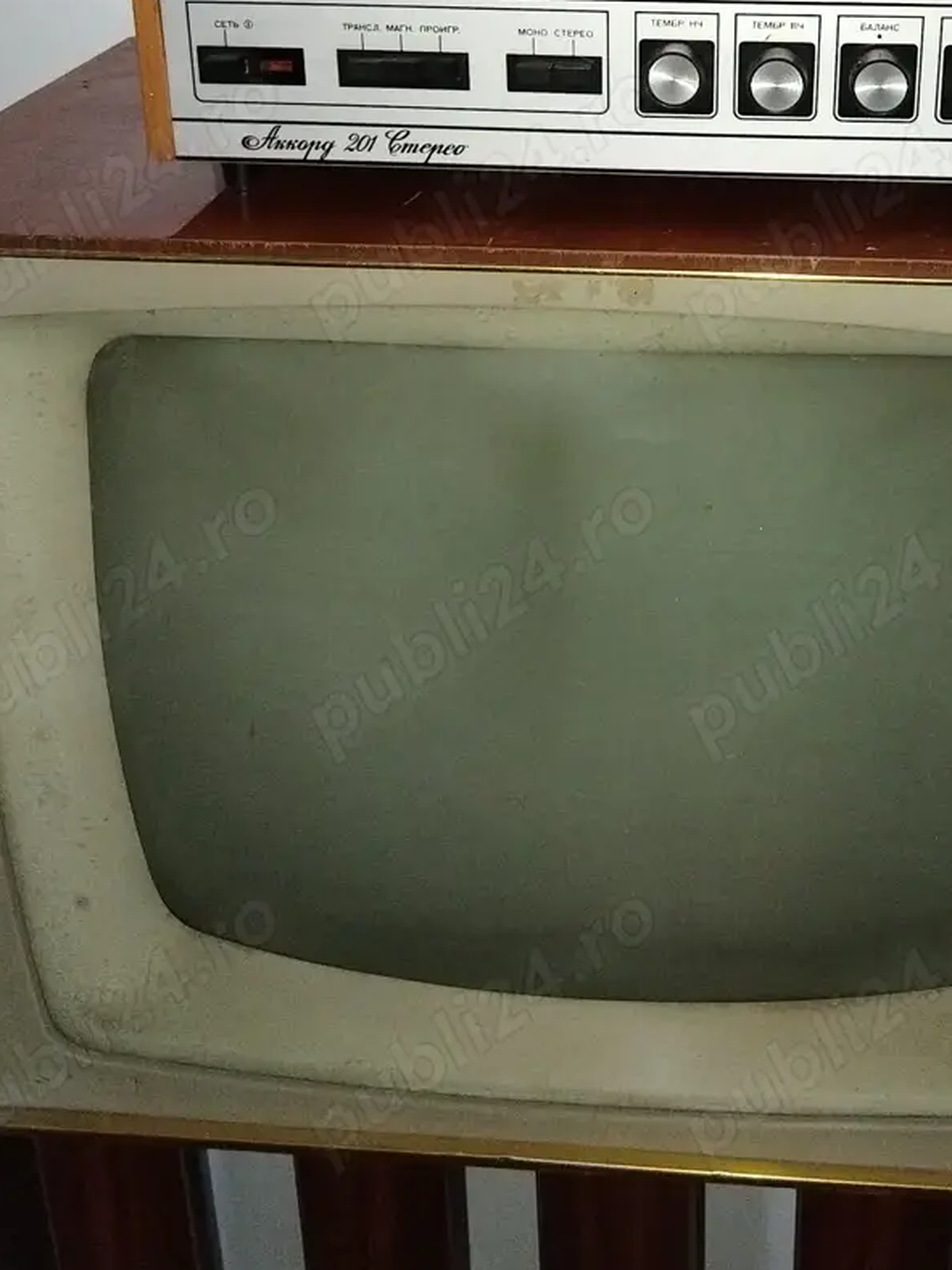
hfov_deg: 32.5
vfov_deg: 41.5
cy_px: 292
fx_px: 1613
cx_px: 668
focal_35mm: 44
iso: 2217
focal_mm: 4.95
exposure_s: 1/100
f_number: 1.9
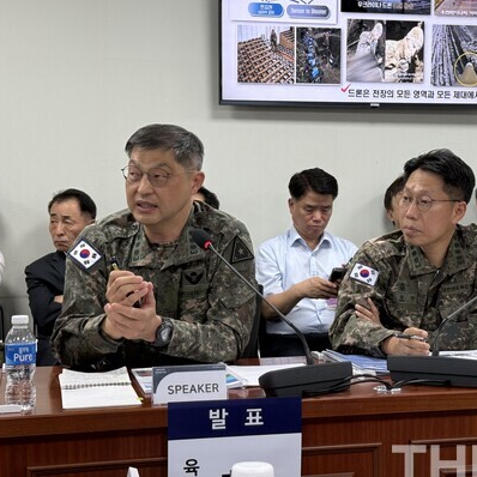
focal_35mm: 64
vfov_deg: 26.9
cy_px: 236
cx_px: 290
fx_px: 998
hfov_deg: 26.8
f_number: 1.78
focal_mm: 6.76
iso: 64
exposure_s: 1/60
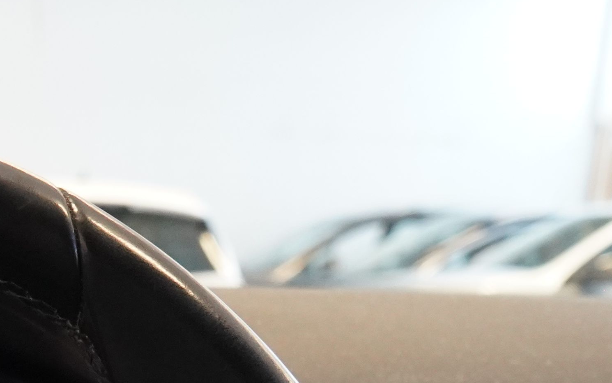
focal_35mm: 119
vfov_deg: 10.1
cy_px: 785
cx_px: -276
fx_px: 1985
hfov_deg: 16.2
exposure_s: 1/25
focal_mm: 29
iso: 5000
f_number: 7.1
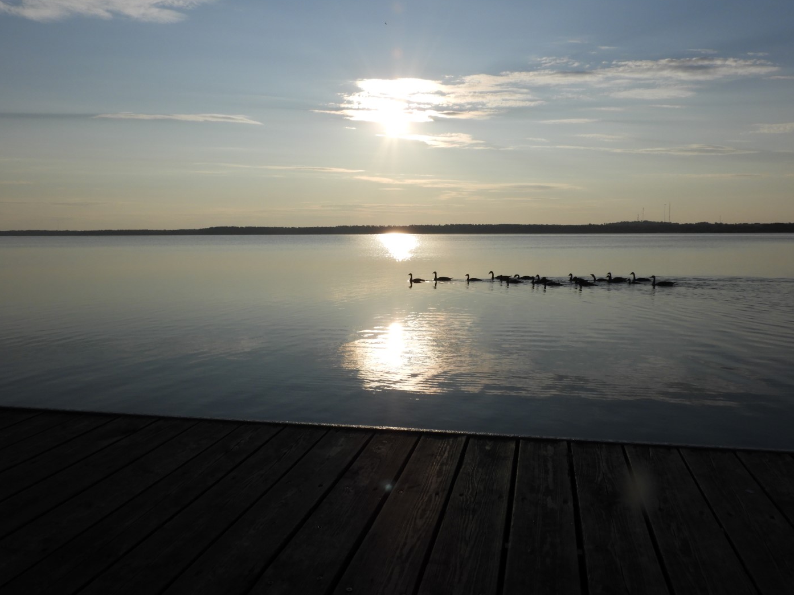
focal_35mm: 31
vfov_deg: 45.4
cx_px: 386
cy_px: 290
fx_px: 711
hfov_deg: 58.4
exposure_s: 1/1600
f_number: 6.3
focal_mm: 5.4
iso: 100
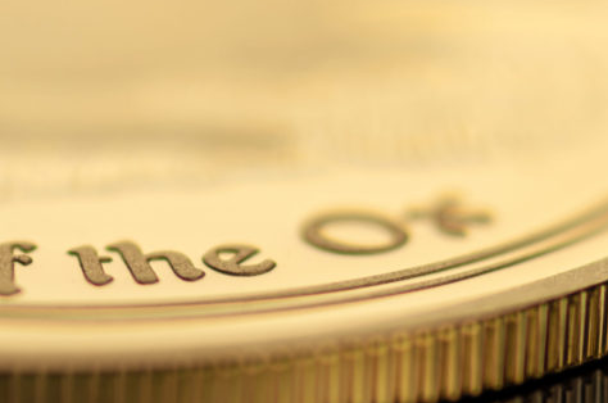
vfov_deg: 4.8
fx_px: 4804
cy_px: 194
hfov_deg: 7.2
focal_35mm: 285
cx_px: 33
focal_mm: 100
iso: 200
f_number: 4
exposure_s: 1/30
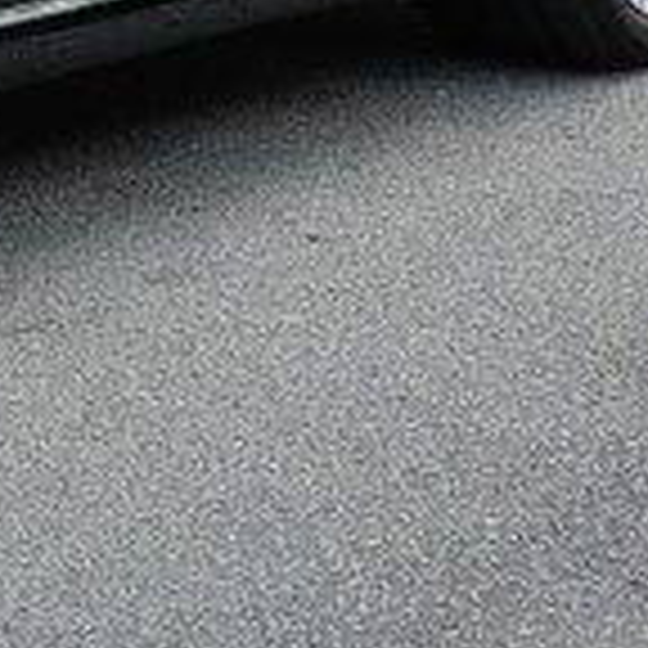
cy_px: -673
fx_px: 5634
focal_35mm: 266
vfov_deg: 6.4
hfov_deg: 6.1
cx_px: -1296
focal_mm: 29.5
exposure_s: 1/160
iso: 400
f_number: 5
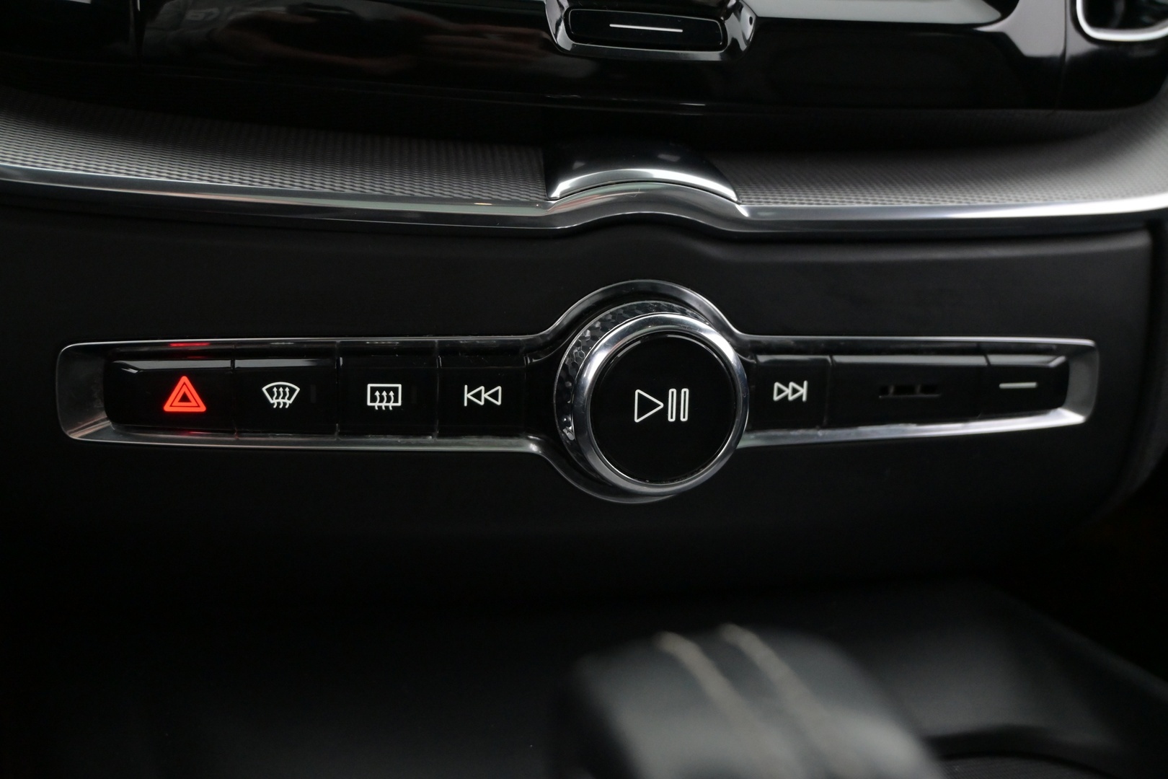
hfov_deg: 51.3
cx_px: 584
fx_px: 1217
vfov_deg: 35.5
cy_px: 390
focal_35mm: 38
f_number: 4.2
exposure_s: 1/40
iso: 3600
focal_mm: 25
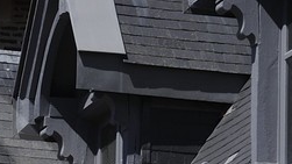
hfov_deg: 5.1
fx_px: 3204
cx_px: -234
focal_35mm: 414
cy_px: 371
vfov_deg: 2.9
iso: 200
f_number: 18
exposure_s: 1/160
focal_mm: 62
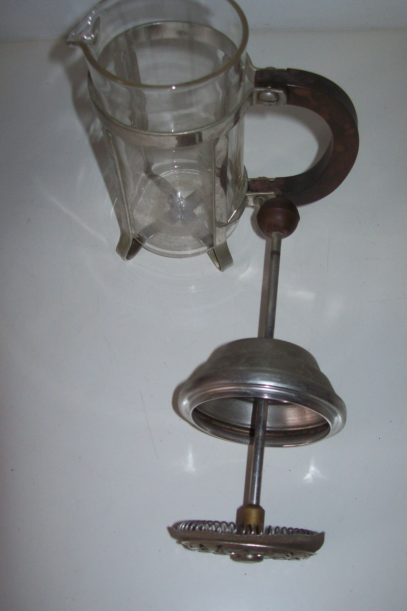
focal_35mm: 42
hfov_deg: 31.8
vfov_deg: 46.4
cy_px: 281
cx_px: 232
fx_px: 712
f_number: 2.7
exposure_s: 1/64
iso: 80
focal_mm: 6
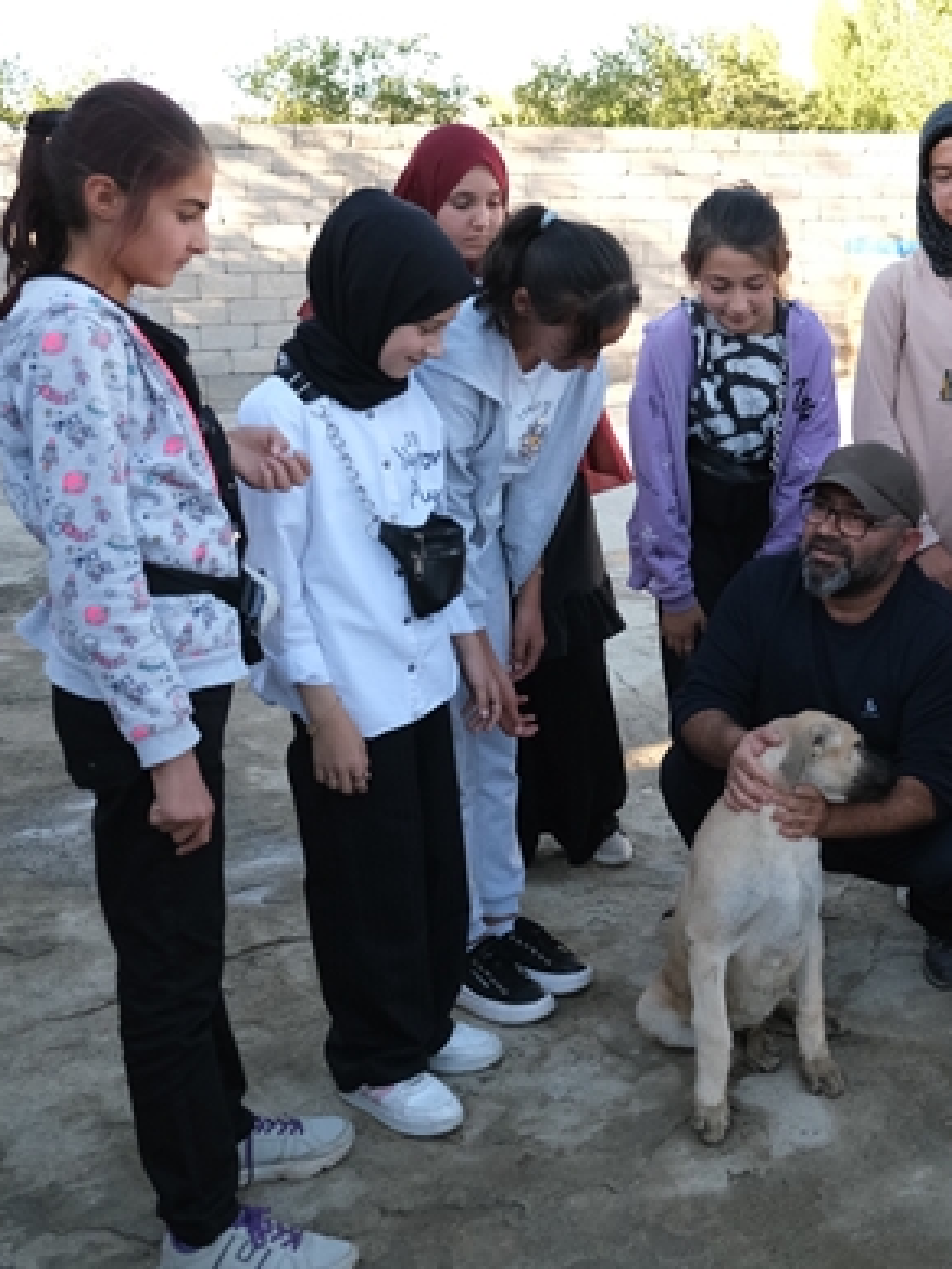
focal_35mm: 40
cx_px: 825
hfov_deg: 34.3
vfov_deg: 46.8
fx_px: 1466
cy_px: 639
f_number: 3.2
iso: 1600
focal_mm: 18
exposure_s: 1/1700
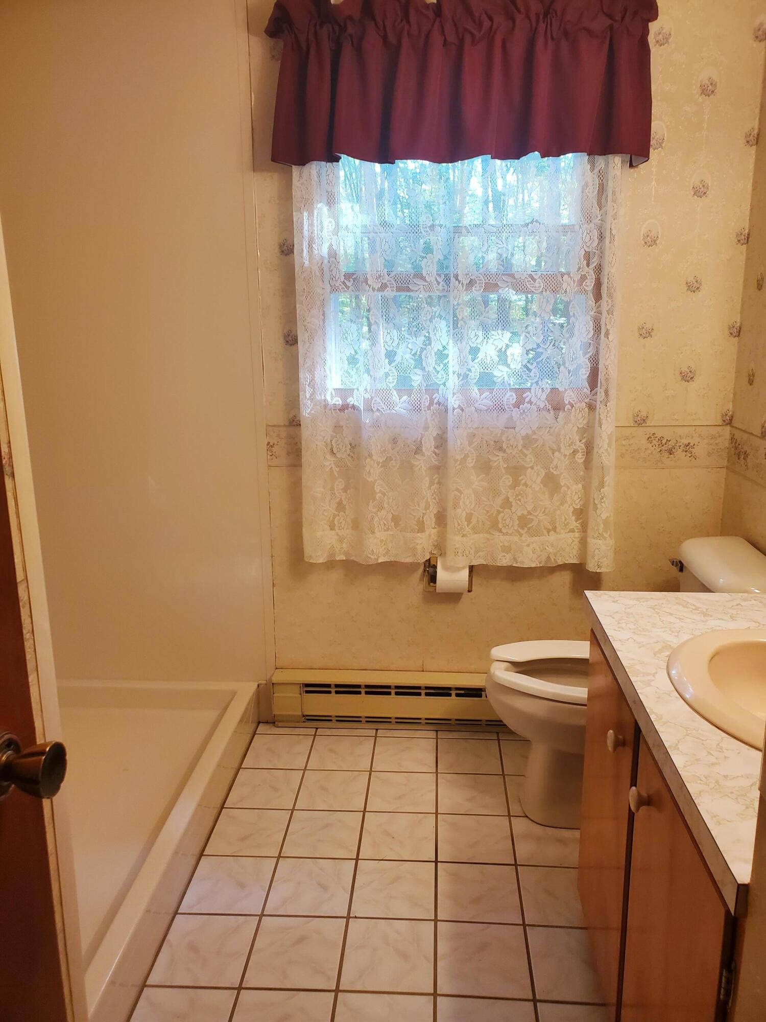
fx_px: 767
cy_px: 511
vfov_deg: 67.3
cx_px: 383
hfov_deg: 53.1
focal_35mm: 26
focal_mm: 4.3
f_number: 2.4
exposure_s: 1/40
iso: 200
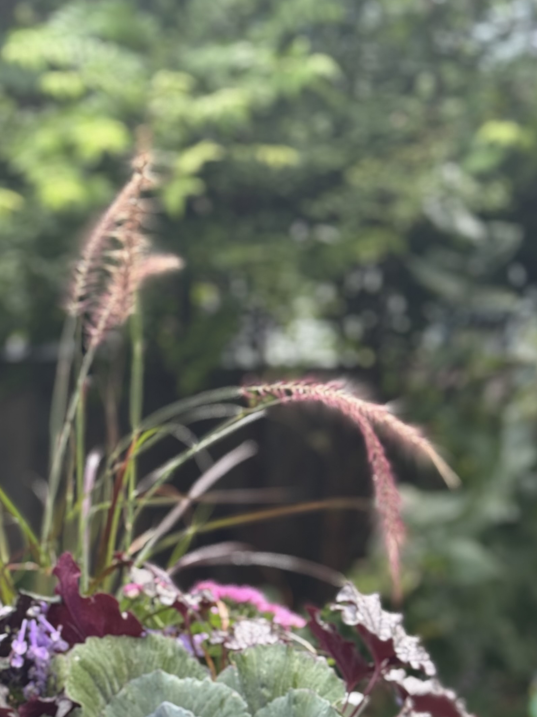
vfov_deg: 21.3
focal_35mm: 91
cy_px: 575
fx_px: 1882
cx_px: 100
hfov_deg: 16.1
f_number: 1.78
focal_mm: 6.76
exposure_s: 1/157
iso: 50
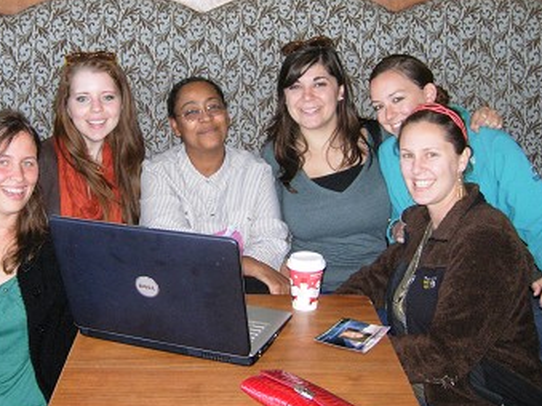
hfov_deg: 37.3
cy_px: 174
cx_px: 208
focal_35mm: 51
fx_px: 798
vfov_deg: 28.5
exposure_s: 1/181
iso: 200
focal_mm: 7.5
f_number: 2.7
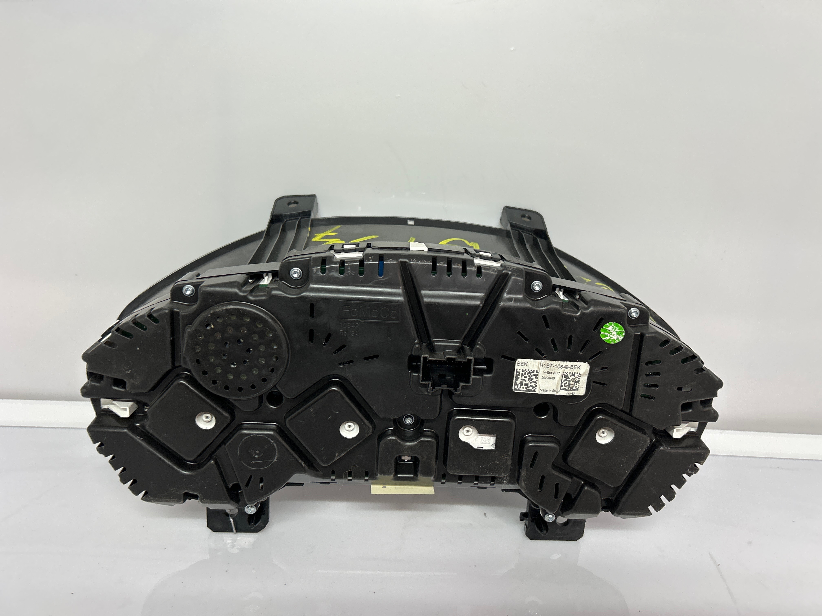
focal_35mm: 26
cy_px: 308
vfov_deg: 53.1
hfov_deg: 67.3
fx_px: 617
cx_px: 411
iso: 125
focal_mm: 5.7
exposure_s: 1/100
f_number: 1.5
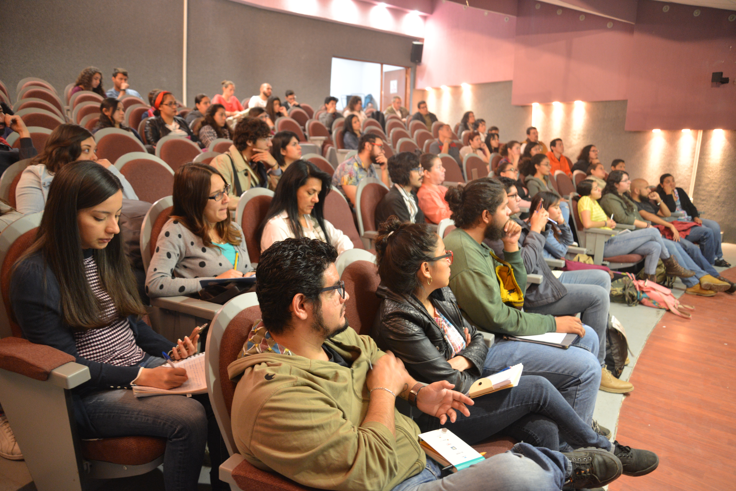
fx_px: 491
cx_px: 368
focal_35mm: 24
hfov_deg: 73.7
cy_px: 246
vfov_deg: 53.2
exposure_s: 1/10
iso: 1600
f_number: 3.5
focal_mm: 24
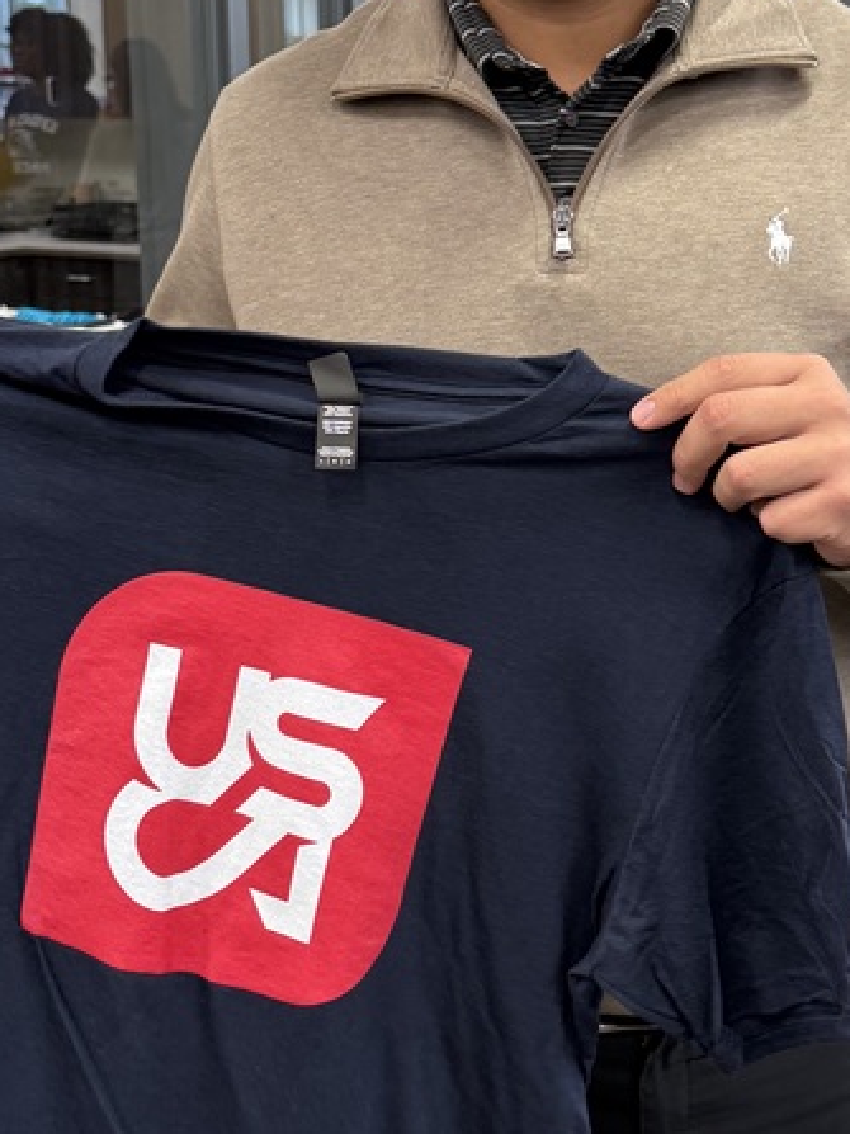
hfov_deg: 26.5
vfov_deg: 34.9
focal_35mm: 55
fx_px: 1802
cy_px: 535
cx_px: 421
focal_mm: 6.76
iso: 160
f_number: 1.78
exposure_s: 1/60
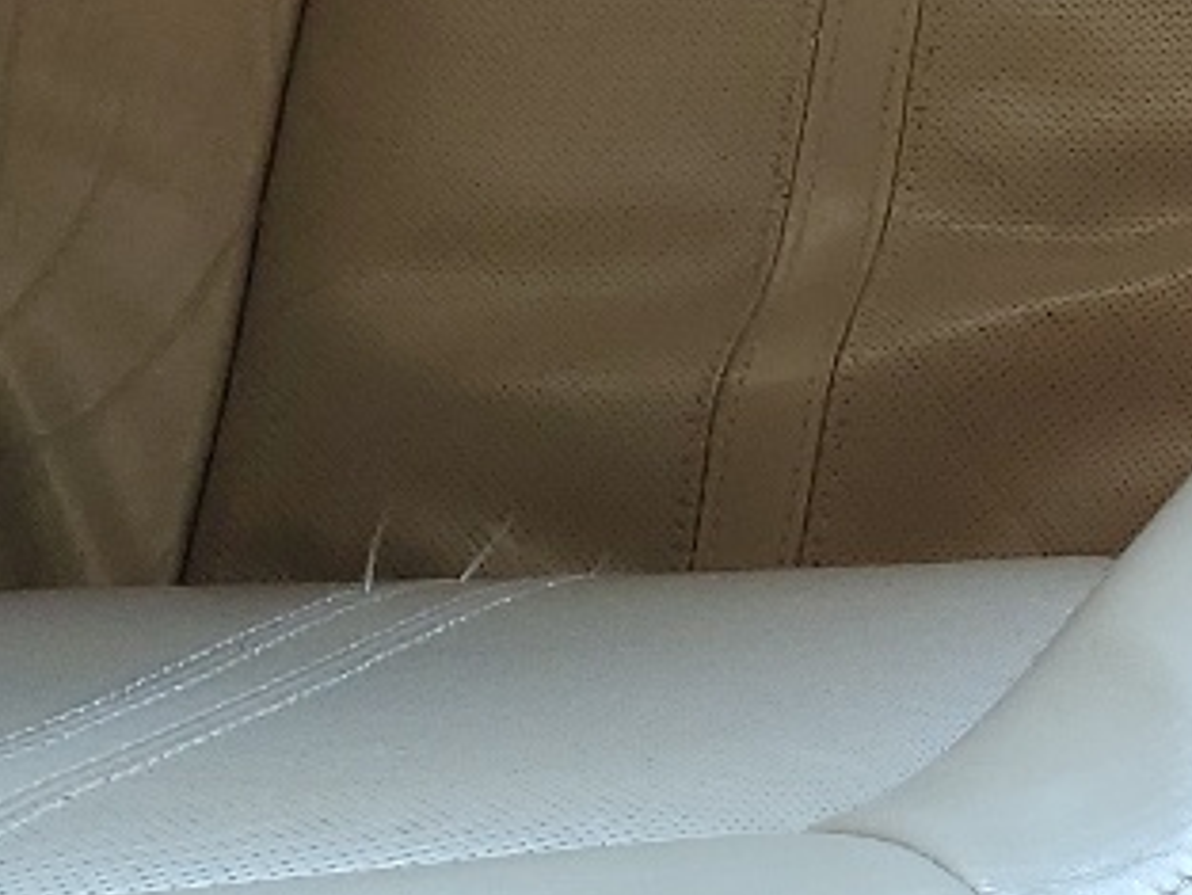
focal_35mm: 133
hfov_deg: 13.3
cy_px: -415
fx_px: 4582
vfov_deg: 10.8
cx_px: 2186
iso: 50
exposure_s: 1/60.2
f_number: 1.5
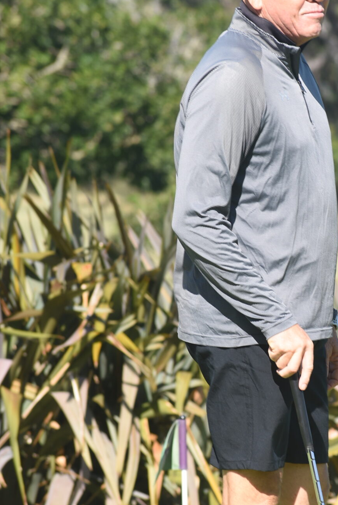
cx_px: 290
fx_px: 6910
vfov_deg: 4.2
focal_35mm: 492
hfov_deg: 2.8
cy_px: 313
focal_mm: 185
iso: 100
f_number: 7.1
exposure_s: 1/200
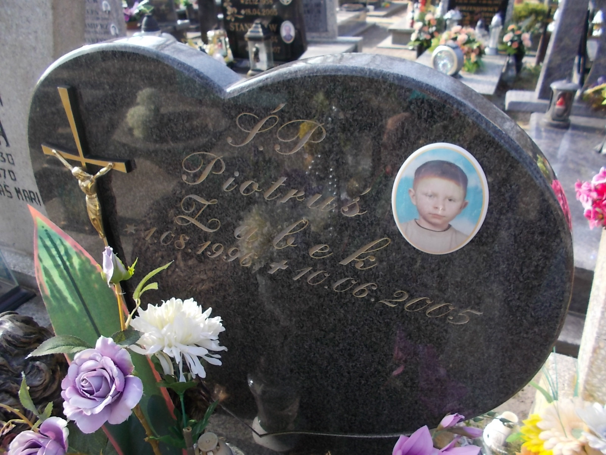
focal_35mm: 26
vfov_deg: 53.1
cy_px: 228
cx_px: 303
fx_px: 455
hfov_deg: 67.3
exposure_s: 1/160
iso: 80
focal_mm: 4.6
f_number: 3.2
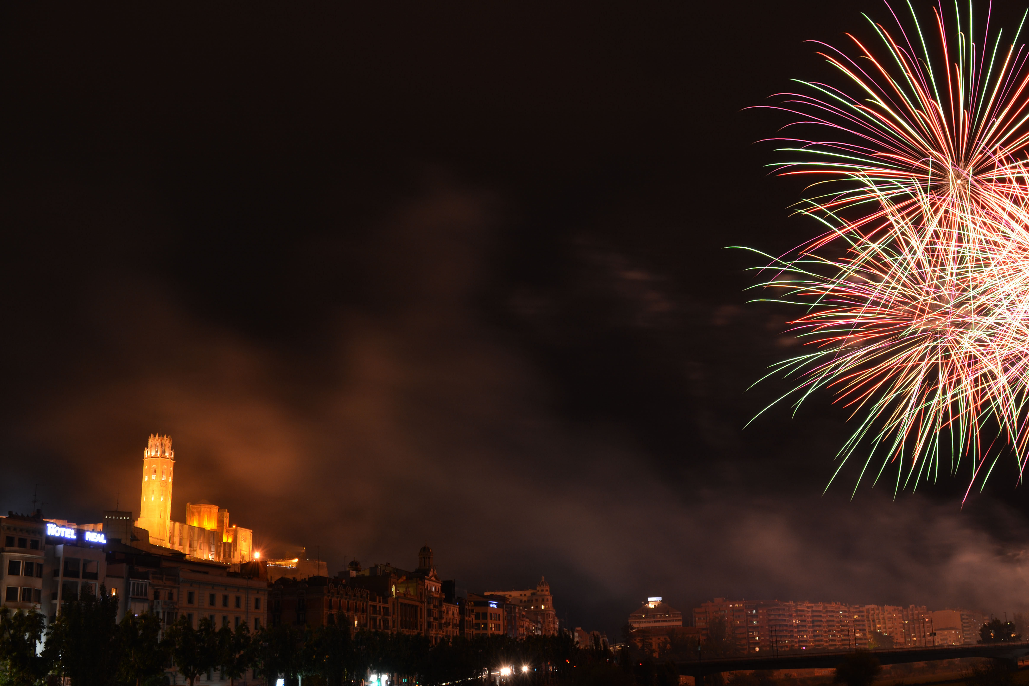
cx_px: 627
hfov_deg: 55.3
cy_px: 413
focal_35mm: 34
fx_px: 972
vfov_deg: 38.7
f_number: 8
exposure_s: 7.5
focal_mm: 18
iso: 100
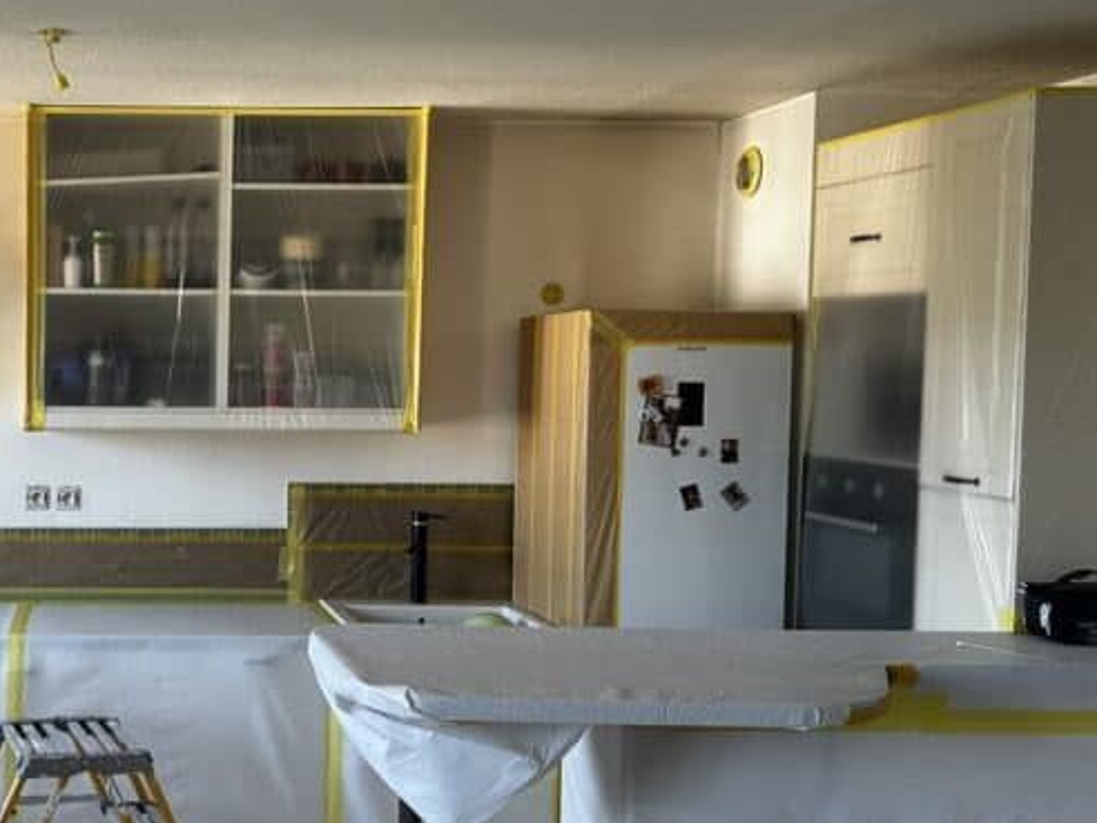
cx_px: 100
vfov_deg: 29.1
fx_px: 1585
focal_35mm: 50
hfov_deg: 35.8
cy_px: 457
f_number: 1.78
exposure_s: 1/121
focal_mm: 6.86
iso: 125
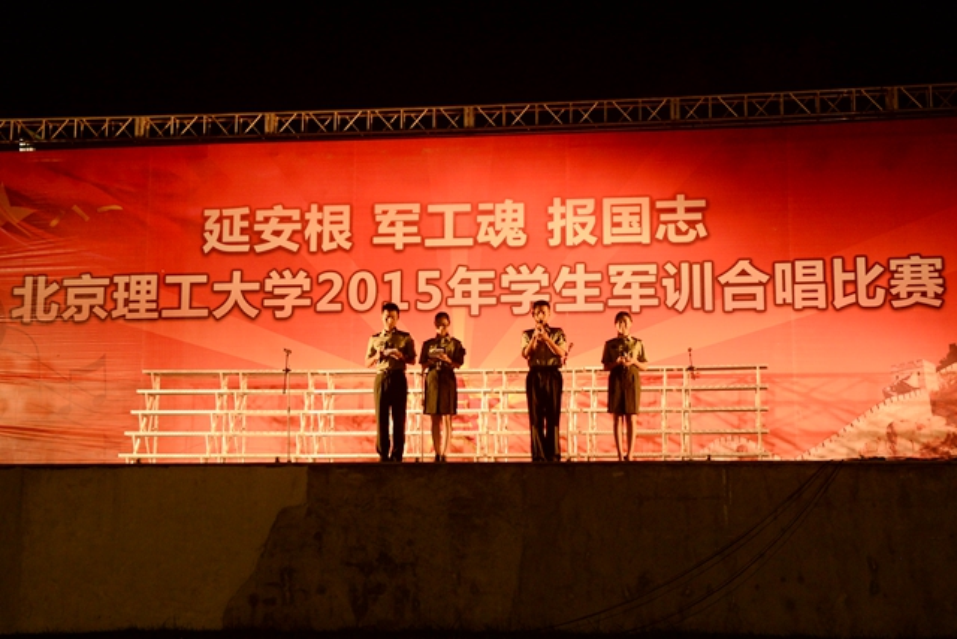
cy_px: 320
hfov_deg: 50.7
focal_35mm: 38
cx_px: 478
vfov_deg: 35.1
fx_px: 1010
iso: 1600
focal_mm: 38
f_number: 4
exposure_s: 1/50
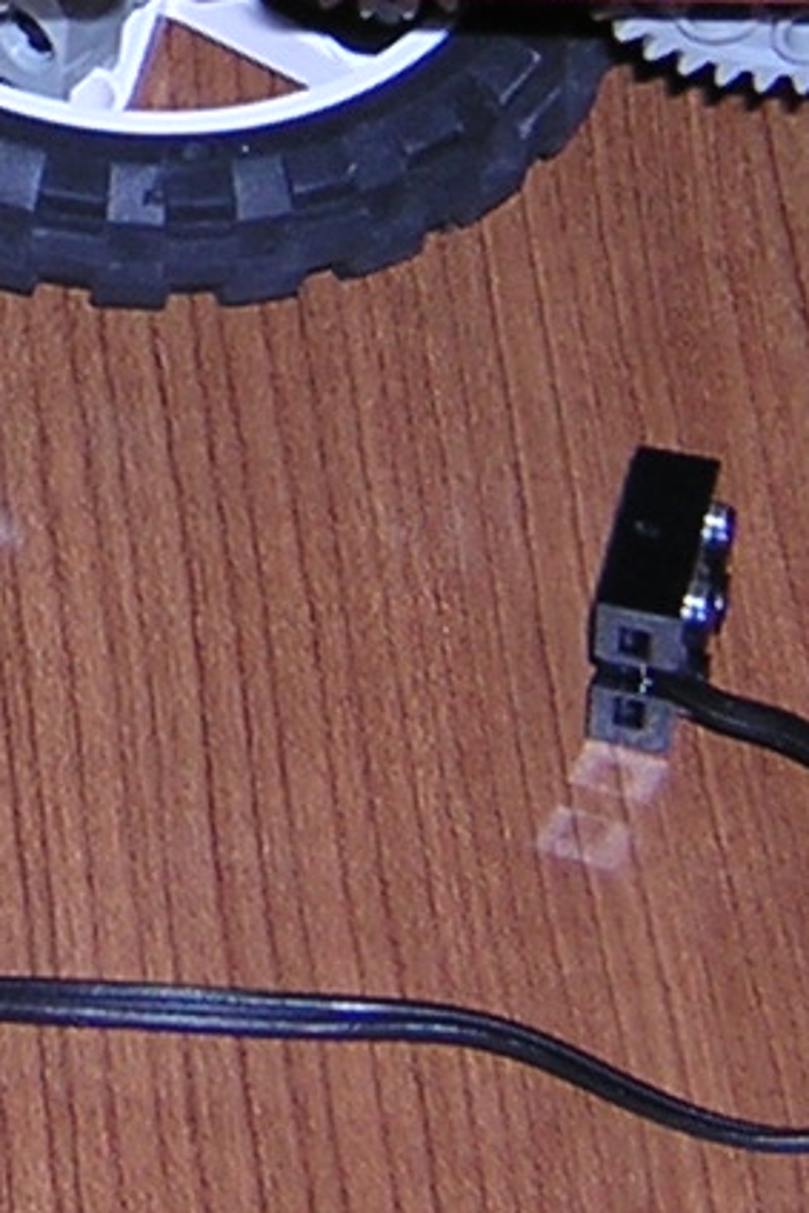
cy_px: -226
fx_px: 6736
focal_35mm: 200
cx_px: -283
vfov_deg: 10.1
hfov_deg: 6.8
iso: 100
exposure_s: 1/60.1
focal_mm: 6.6
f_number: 3.1
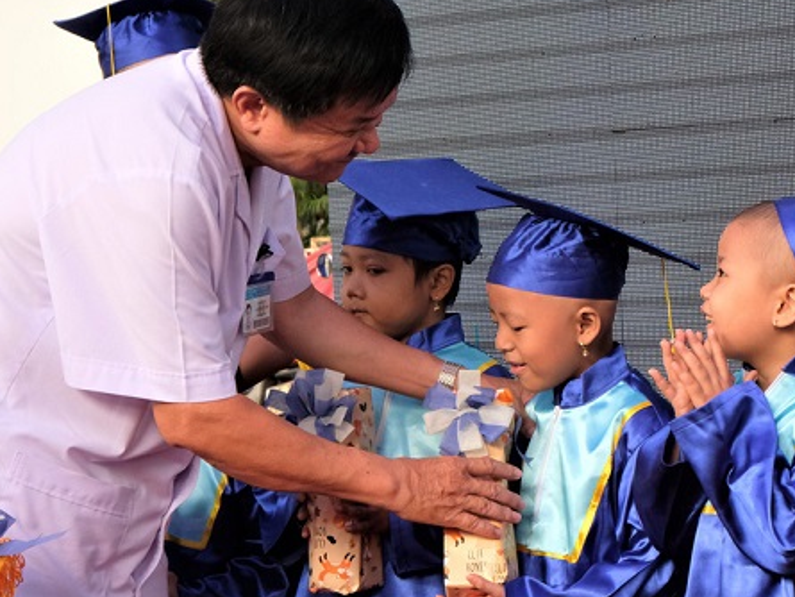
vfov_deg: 15.7
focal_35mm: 94
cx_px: 550
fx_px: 2159
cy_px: 321
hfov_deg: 20.8
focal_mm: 42.5
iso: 2500
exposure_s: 1/280
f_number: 11
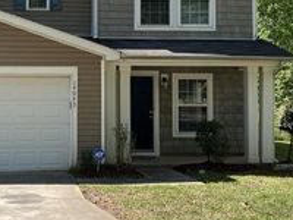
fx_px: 550
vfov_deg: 22.4
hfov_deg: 29.5
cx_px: 82
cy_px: 64
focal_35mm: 65
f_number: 1.6
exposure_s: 1/1721
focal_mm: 5.1
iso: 50
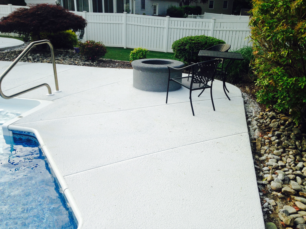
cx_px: 153
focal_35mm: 33
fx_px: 292
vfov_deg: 42.9
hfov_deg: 55.4
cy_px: 114
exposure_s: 1/775
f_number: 2.4
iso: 50
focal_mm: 4.12
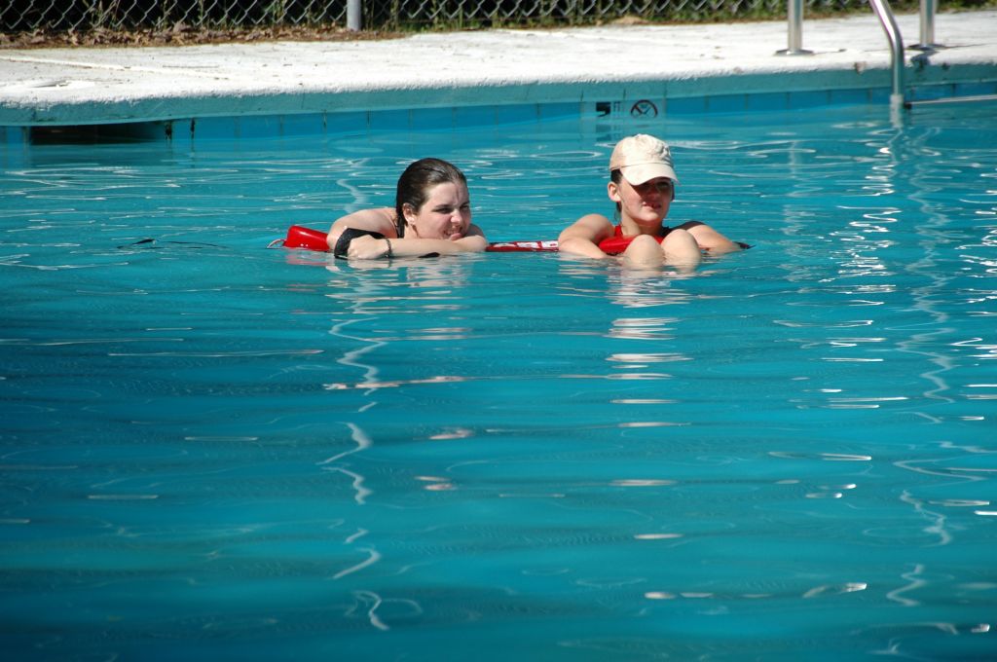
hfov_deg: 6.9
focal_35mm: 300
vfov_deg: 4.6
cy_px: 331
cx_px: 498
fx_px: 8298
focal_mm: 200
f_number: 6.3
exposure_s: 1/640
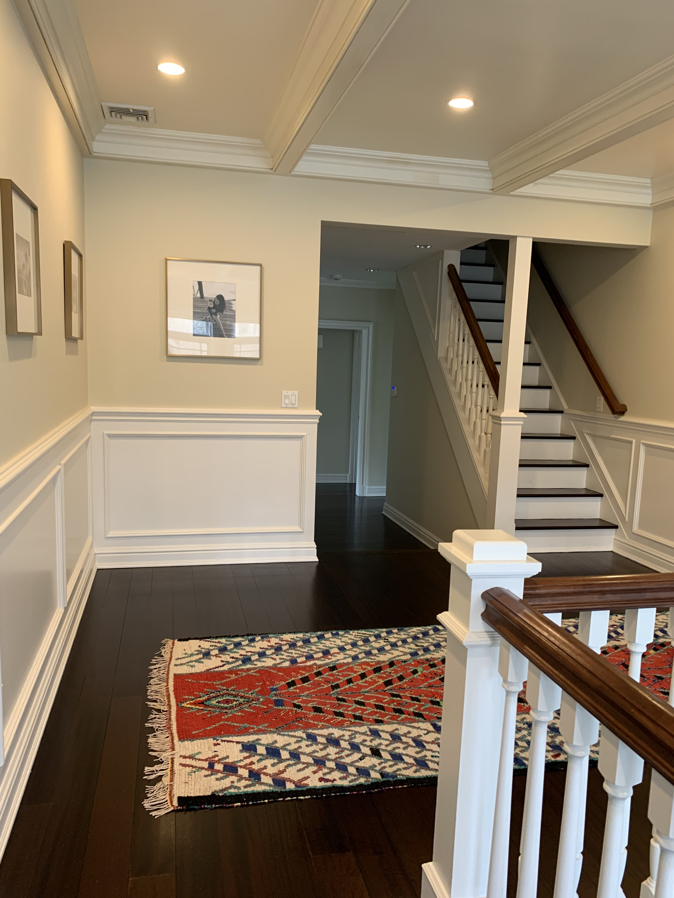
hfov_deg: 51.3
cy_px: 462
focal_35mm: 27
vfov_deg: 65.3
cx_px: 328
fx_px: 701
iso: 125
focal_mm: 4.25
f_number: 1.8
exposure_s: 1/60
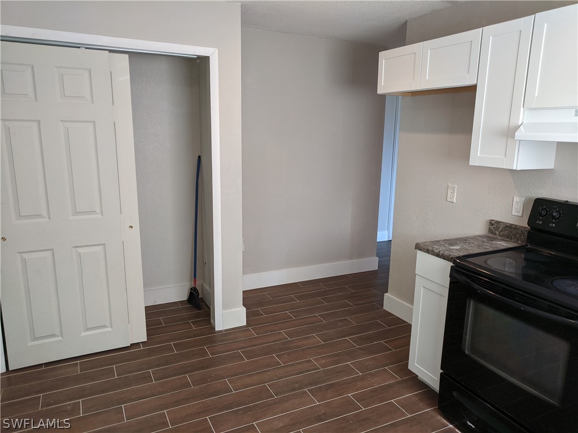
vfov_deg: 53.1
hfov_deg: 67.3
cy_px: 216
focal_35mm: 26
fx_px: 434
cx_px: 289
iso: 215
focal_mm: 4.67
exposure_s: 1/60
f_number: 2
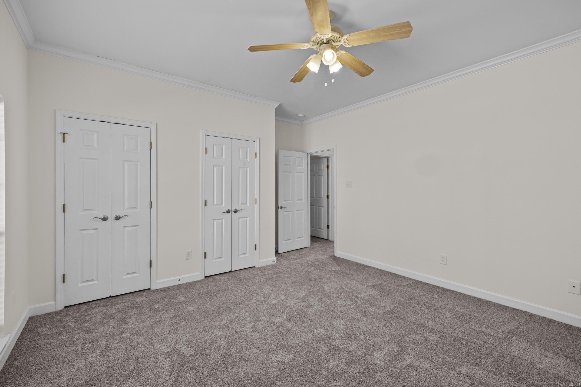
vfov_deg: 77.3
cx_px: 290
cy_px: 194
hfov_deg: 100.4
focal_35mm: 15
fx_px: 242
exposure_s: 1/3
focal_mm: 10
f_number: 7.1
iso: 200
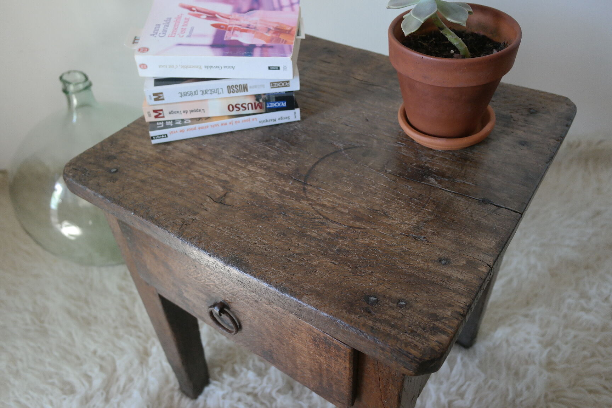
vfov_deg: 43.6
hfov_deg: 61.9
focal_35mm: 30
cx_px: 306
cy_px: 204
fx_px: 510
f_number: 3.5
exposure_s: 1/40
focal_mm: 20
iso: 800
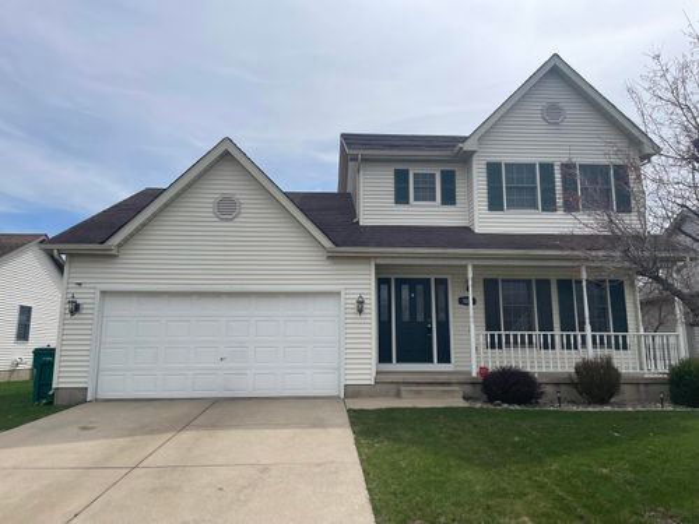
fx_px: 525
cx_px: 350
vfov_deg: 53.1
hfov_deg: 67.3
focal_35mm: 26
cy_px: 262
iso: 50
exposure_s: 1/11905
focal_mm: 4.2
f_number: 1.6
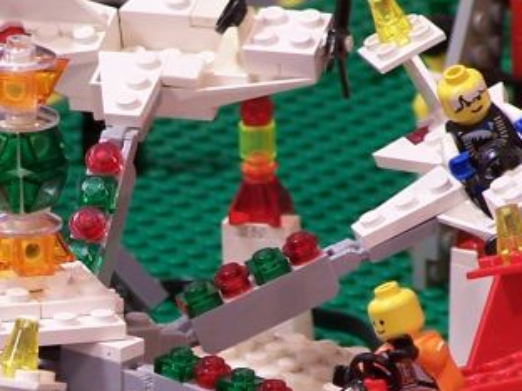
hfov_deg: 2.9
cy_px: 346
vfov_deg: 2.2
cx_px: 27
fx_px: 10360
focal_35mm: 687
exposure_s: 1/2
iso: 80
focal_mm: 34.6
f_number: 3.2
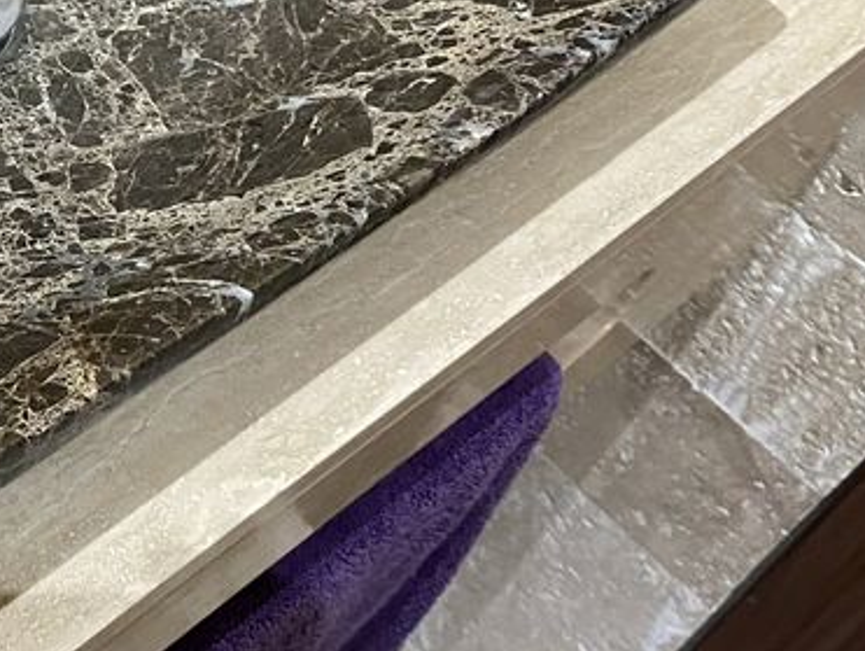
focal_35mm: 70
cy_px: 75
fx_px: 1751
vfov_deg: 20.6
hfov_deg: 25.6
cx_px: -103
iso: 320
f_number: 1.8
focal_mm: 4.25
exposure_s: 1/50
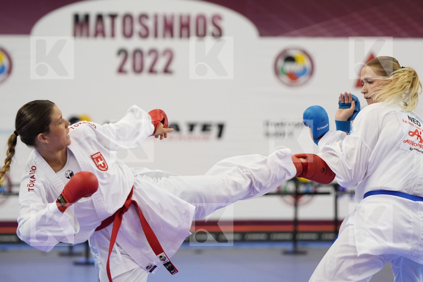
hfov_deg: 10.7
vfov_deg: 7.1
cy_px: 141
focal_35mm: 193
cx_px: 212
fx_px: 2268
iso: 2500
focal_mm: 129
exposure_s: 1/1000
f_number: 2.8
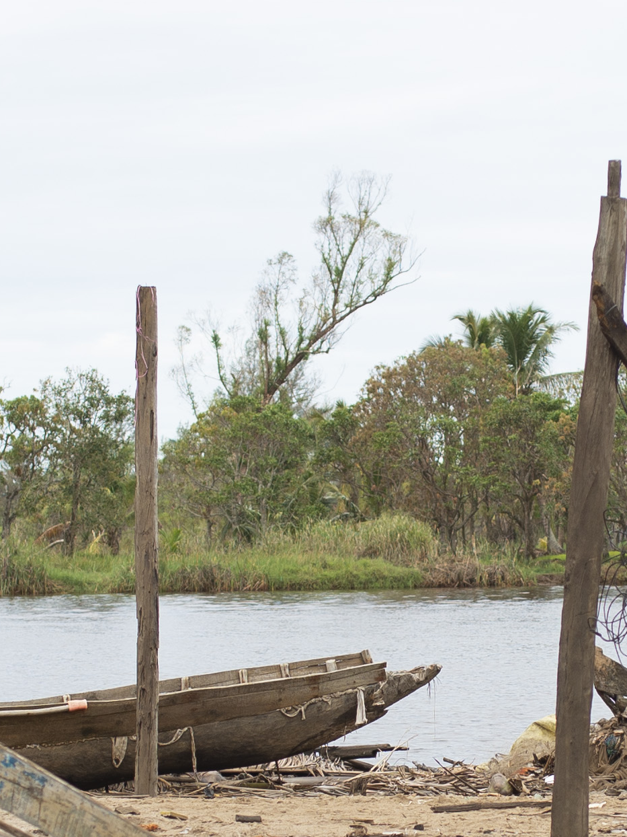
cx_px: 526
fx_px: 3816
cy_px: 748
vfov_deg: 12.4
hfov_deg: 9.4
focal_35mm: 158
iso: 125
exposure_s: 1/500
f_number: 3.5
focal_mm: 35
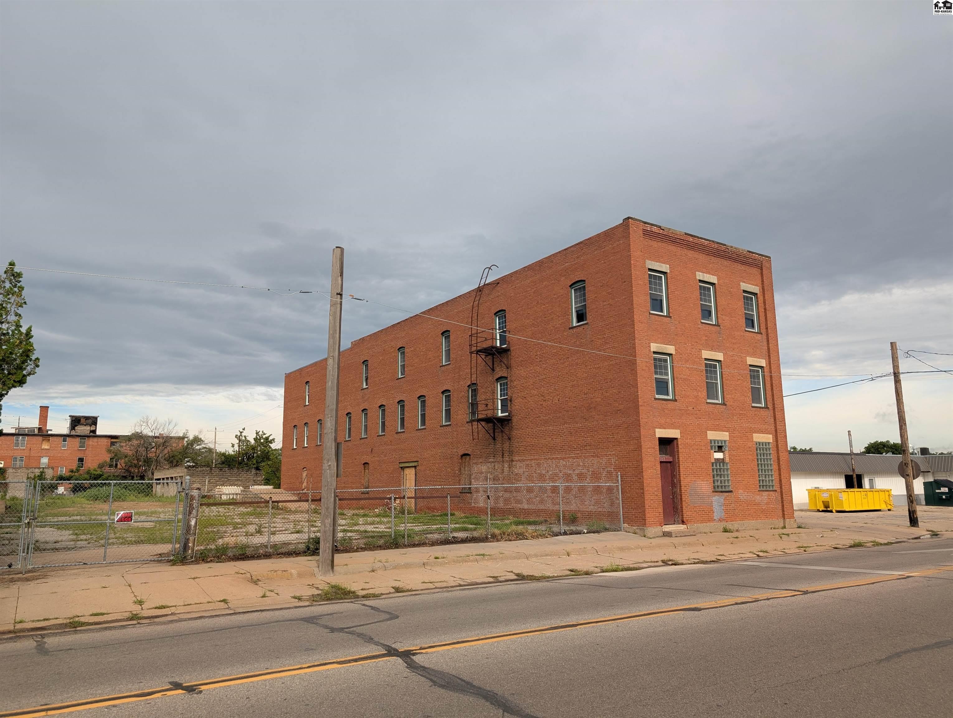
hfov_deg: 71.5
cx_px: 476
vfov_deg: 56.9
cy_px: 359
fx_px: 662
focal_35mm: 24
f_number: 1.68
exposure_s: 1/775
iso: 22
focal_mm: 6.9
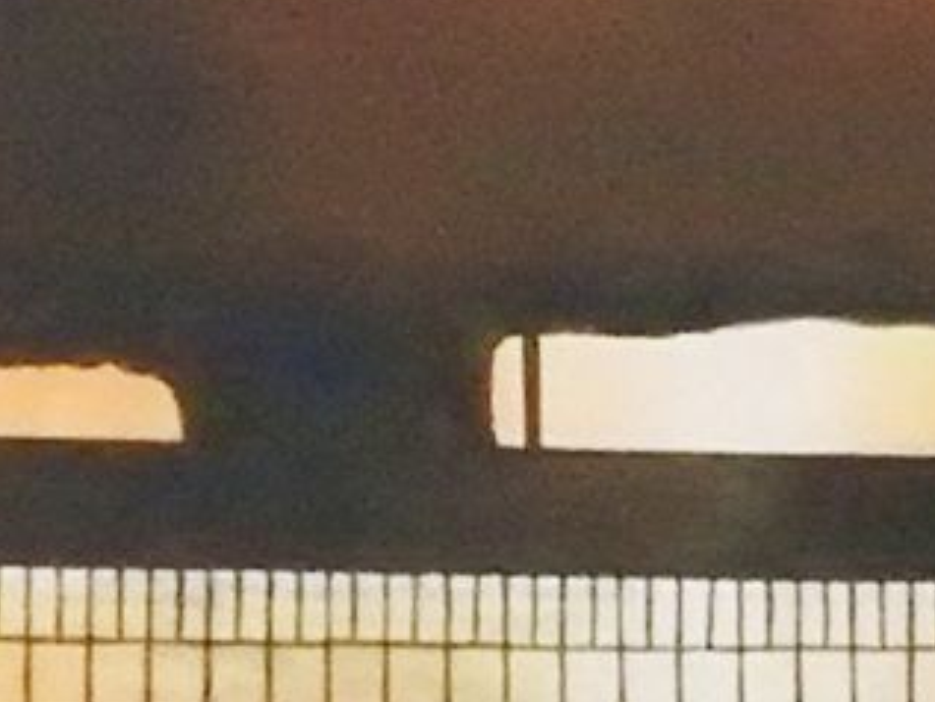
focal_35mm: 707
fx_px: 19104
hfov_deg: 2.8
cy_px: 2050
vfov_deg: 2.1
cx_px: -826
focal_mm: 17
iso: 1600
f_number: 4.8
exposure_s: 1/30
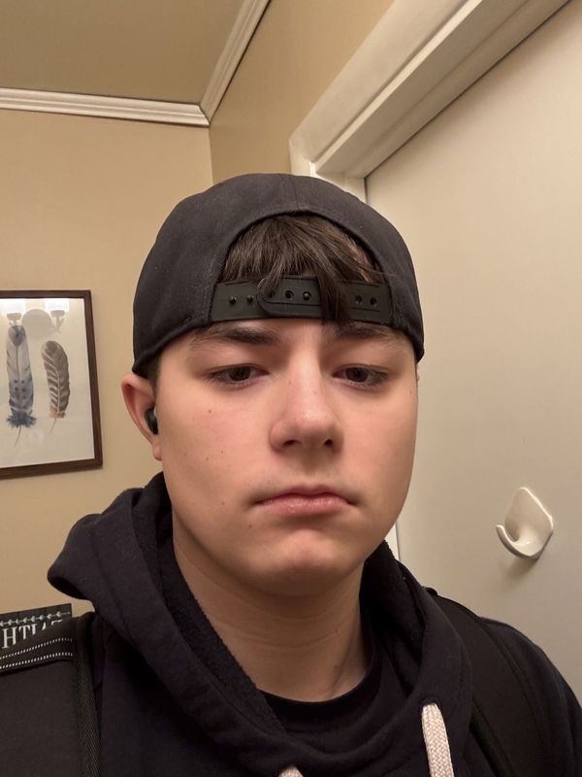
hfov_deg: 46.8
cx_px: 291
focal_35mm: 30
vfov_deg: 60.0
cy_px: 388
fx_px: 673
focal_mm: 2.69
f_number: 1.9
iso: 200
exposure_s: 1/60
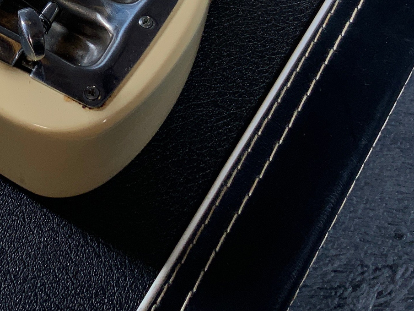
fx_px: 981
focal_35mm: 82
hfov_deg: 22.8
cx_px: -7
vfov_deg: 16.9
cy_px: -100
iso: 16
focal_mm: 3
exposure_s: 1/156
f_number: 1.8
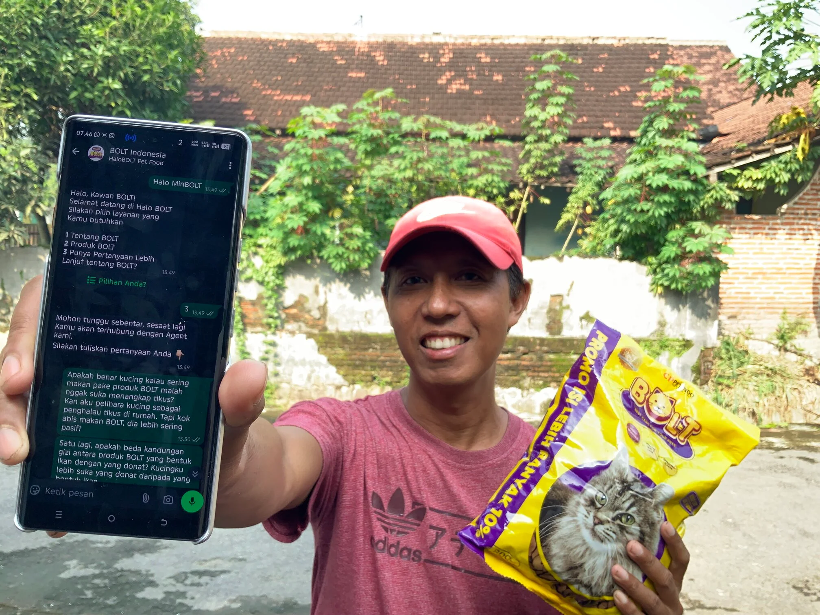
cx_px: 410
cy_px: 308
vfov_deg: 48.2
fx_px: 687
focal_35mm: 29
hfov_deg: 61.7
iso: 16
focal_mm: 3
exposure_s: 1/122
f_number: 1.8
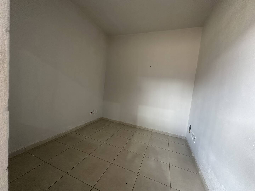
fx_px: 103
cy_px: 96
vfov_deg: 85.7
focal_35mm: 14
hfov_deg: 102.1
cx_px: 128
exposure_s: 1/60
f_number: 2.2
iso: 160
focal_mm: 2.22
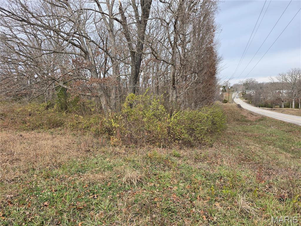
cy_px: 113
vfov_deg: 58.9
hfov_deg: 73.9
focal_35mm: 23
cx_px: 150
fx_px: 200
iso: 16
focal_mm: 6.3
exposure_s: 1/180
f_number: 1.7
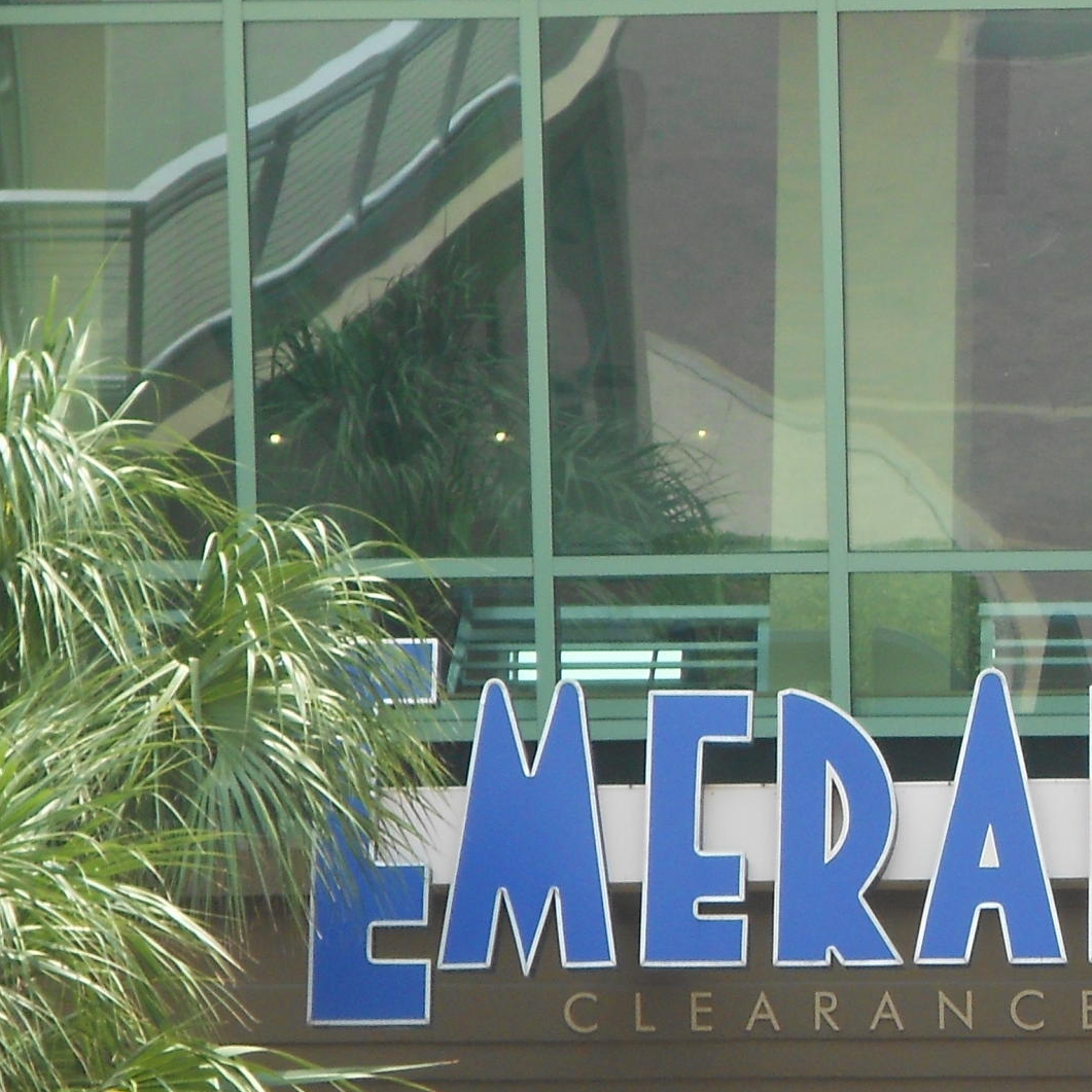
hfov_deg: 9.1
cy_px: 824
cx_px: 1246
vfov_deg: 9.2
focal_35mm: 190
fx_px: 6781
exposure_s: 1/80
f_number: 5.8
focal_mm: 13.5
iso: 80
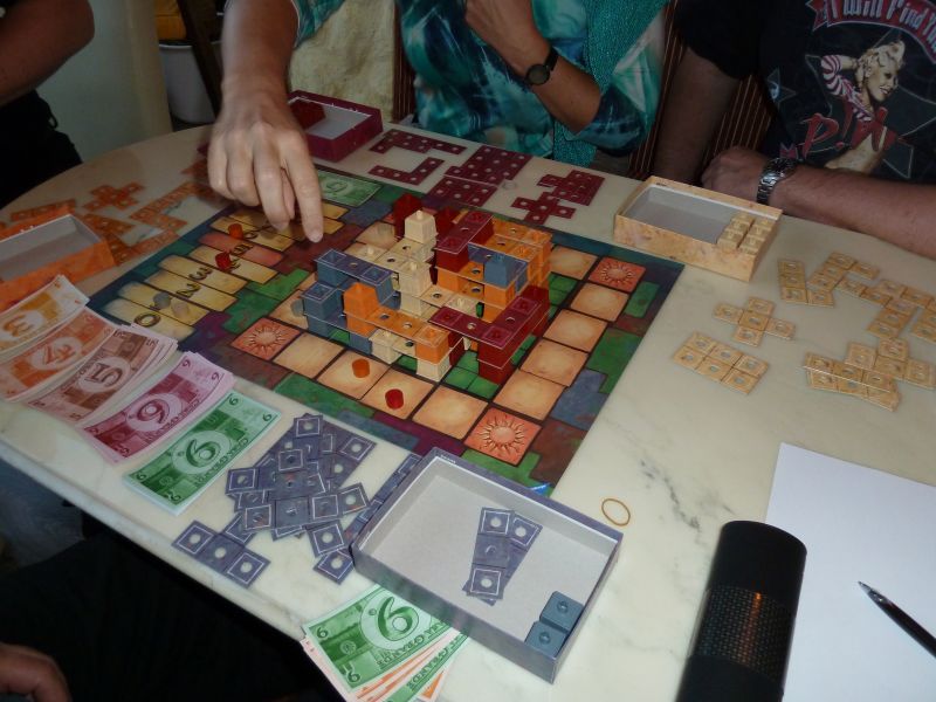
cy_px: 351
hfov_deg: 65.3
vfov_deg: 51.4
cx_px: 468
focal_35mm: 27
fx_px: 730
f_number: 3.3
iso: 200
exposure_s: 1/30
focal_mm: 4.4
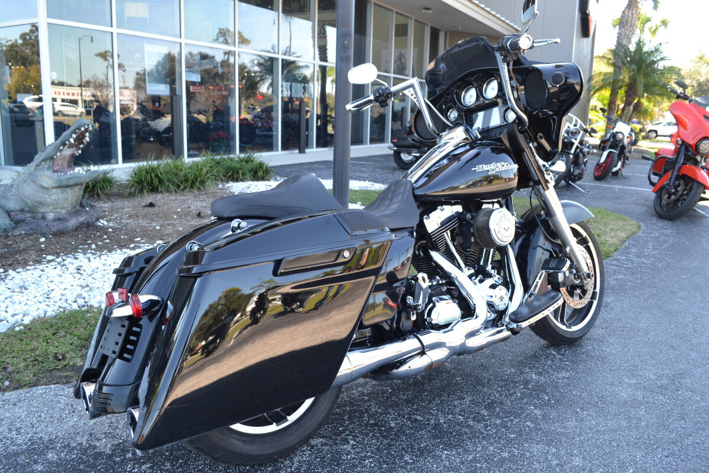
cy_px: 236
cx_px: 354
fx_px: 532
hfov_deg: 67.4
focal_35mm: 27
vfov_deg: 47.9
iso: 360
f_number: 5.6
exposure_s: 1/125
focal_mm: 18
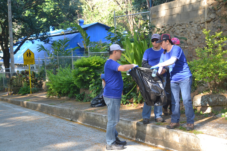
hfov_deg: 41.1
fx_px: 303
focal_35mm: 48
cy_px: 76
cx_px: 114
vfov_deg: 28.1
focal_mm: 32
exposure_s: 1/100
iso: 400
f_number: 5
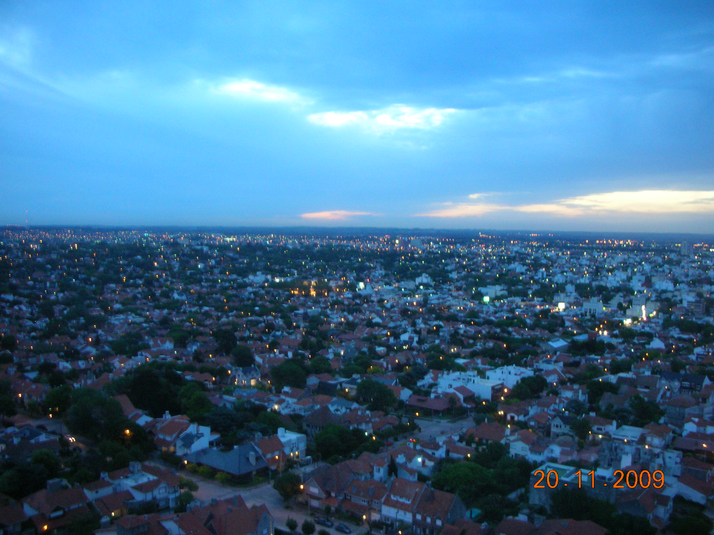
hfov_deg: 52.6
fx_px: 722
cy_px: 268
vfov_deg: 40.7
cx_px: 357
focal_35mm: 35
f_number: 3
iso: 200
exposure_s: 1/4.9
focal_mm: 5.8
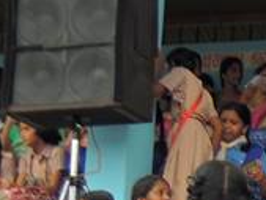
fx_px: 1815
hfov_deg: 7.9
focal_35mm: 236
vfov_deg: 6.2
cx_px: 600
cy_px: 343
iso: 100
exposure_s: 1/100
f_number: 3.6
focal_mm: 8.9
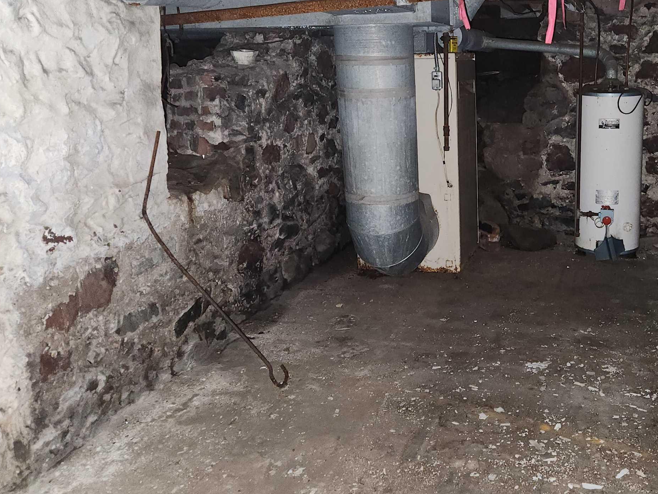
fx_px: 722
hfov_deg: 47.5
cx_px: 476
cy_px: 172
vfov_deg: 37.4
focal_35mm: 38
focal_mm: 5.4
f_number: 1.8
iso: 400
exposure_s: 1/10
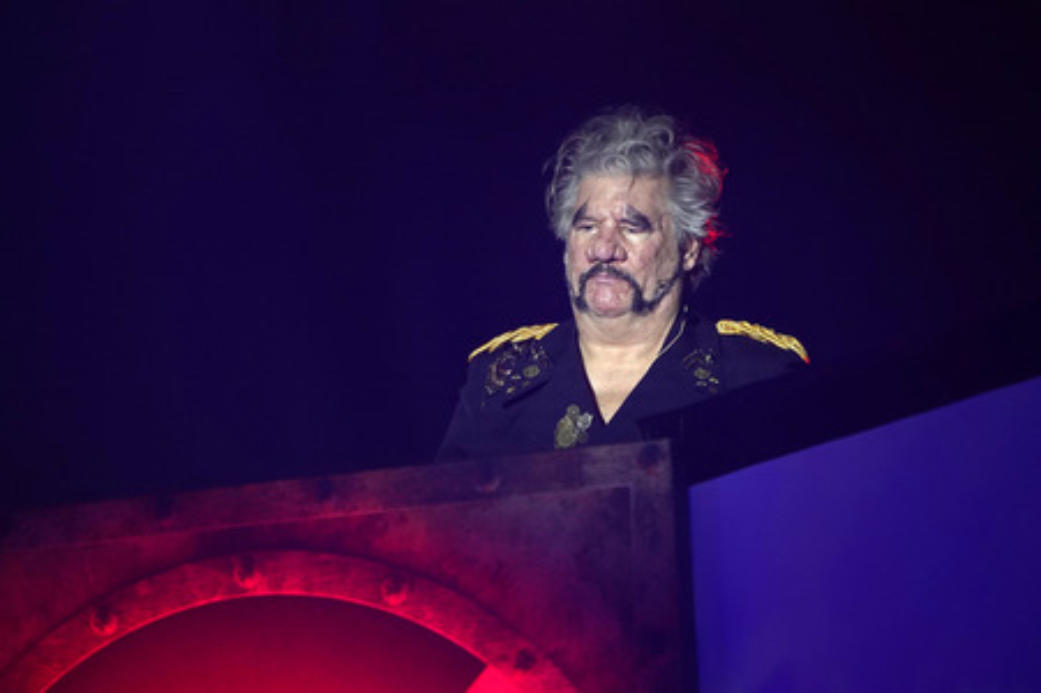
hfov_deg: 3.4
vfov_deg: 2.3
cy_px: 346
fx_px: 17337
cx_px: 520
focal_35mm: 600
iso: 3200
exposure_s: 1/125
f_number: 6.3
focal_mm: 600
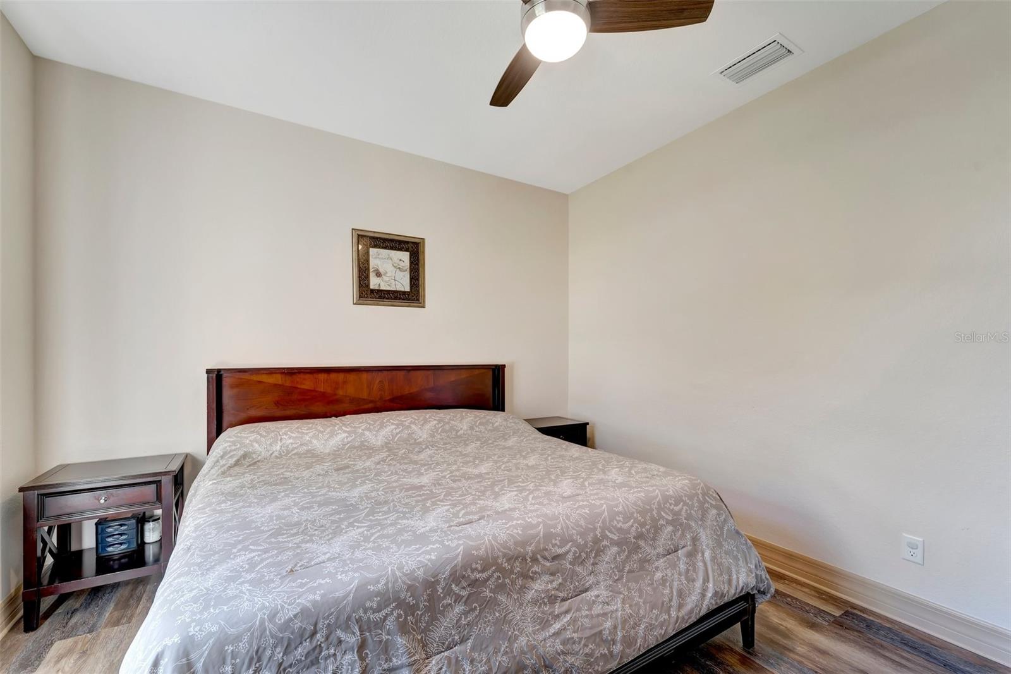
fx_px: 393
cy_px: 337
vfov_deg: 81.2
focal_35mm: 14
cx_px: 506
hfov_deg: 104.3
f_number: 9
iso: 250
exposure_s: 1/2
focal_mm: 14
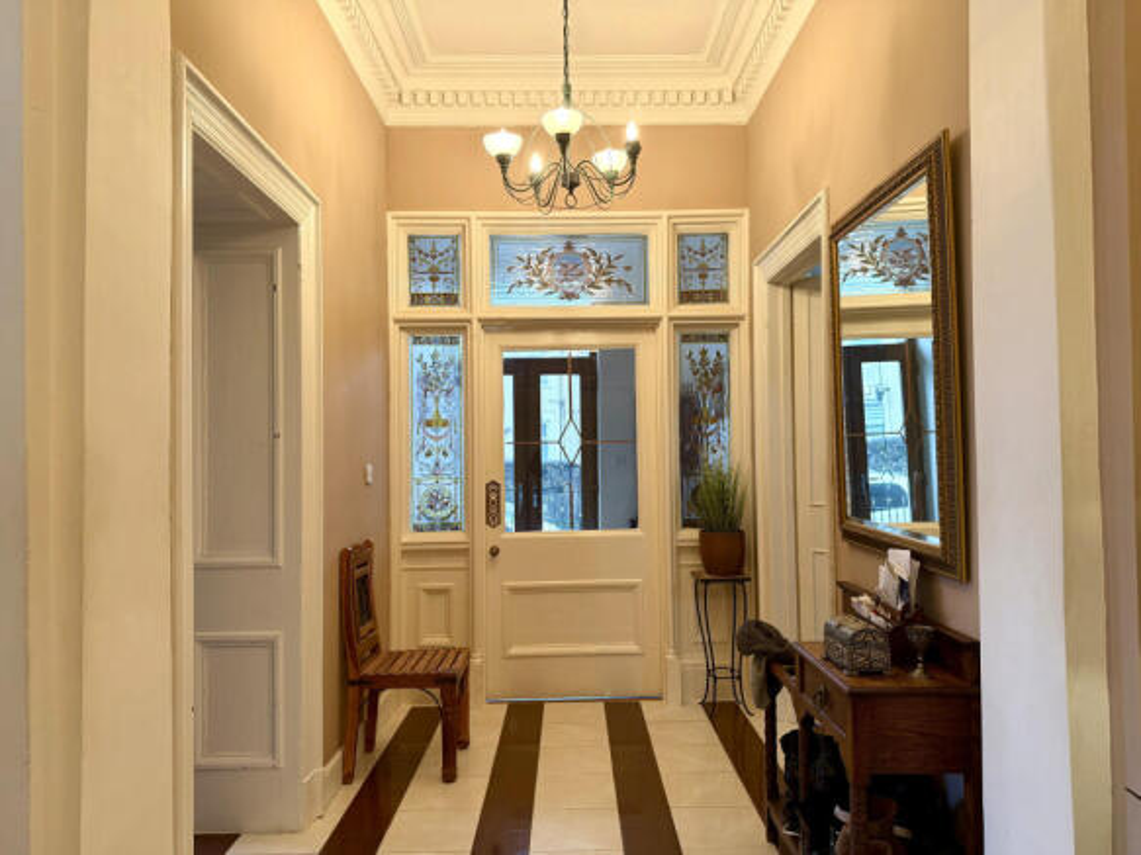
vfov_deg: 56.8
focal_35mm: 24
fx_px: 791
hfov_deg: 71.6
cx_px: 570
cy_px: 428
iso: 125
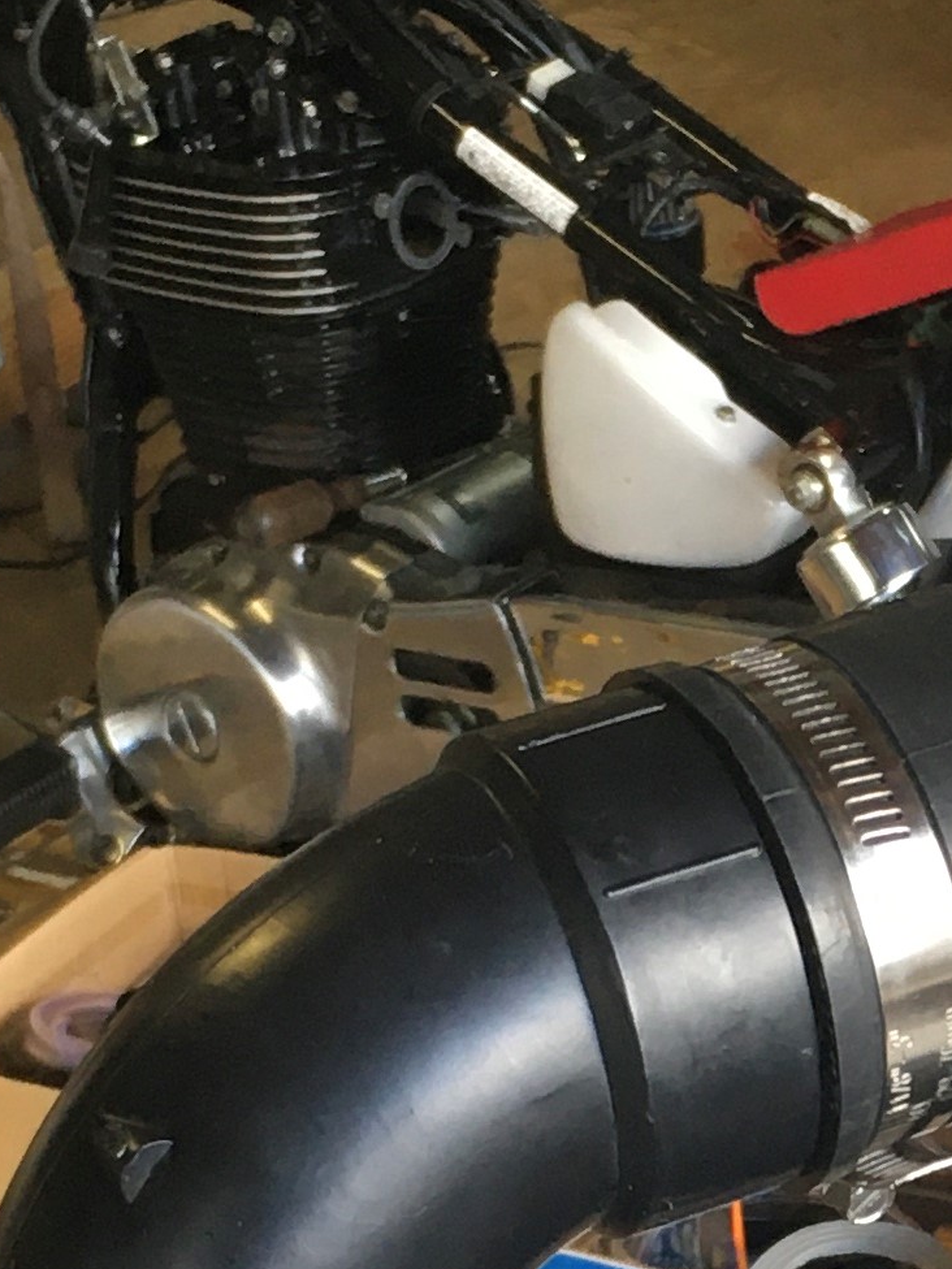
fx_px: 2714
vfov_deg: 25.9
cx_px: 1013
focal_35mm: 74
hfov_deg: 19.2
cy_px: 994
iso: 32
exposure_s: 1/30
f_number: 2.2
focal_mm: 4.15
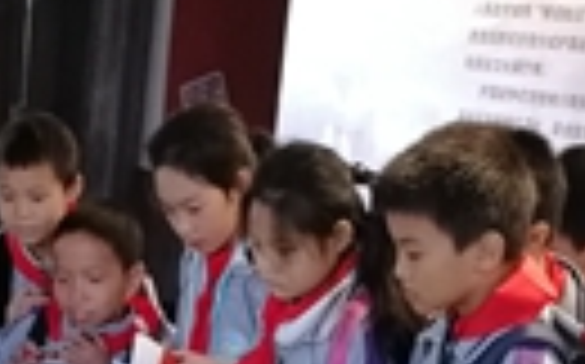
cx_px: 32
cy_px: 762
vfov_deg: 10.7
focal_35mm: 110
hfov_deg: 18.6
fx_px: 1752
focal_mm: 3.95
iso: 400
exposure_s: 1/33.3
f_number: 2.2
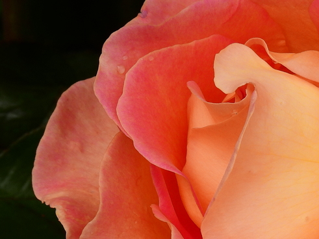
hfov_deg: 2.2
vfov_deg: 1.6
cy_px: 200
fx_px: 8412
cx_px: 257
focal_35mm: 913
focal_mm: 62.5
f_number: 5
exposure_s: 1/800
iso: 100
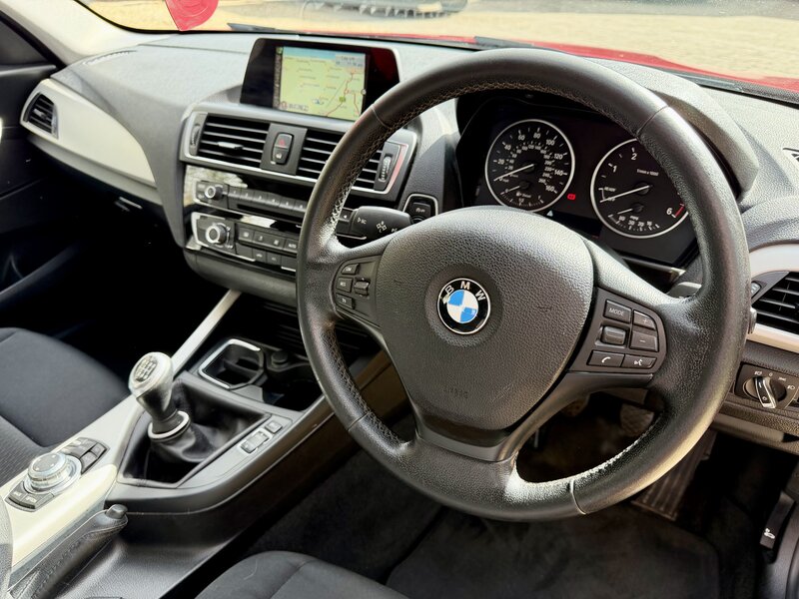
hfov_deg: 71.6
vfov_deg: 56.8
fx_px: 554
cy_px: 300
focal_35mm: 24
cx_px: 400
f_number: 1.78
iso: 160
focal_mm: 6.76
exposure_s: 1/221
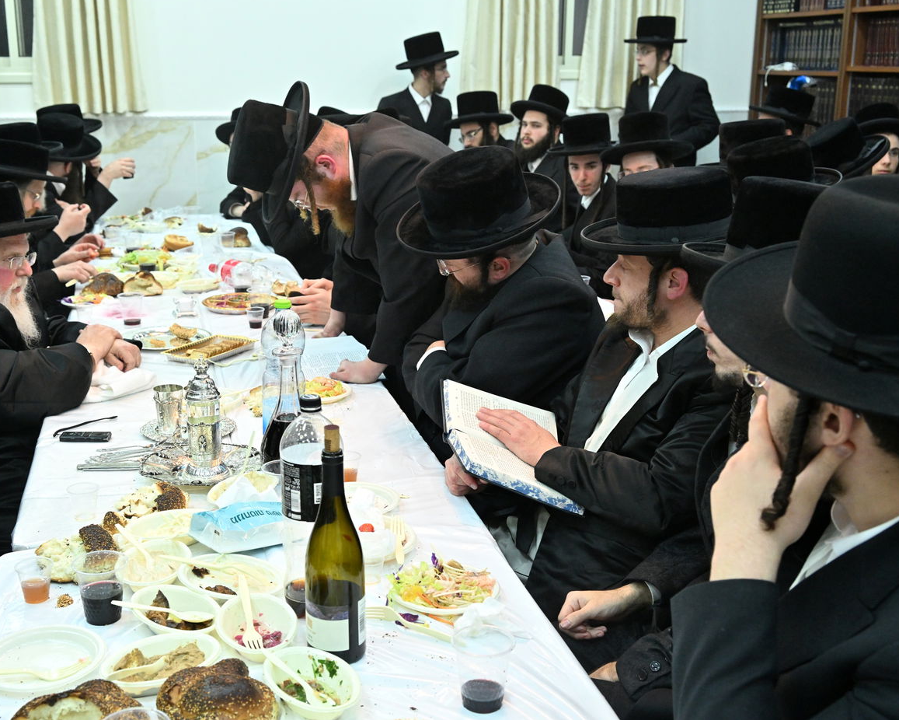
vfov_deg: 35.7
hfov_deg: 43.7
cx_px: 396
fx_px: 1118
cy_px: 358
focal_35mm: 42
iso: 3200
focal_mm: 37
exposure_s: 1/200
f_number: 5.6
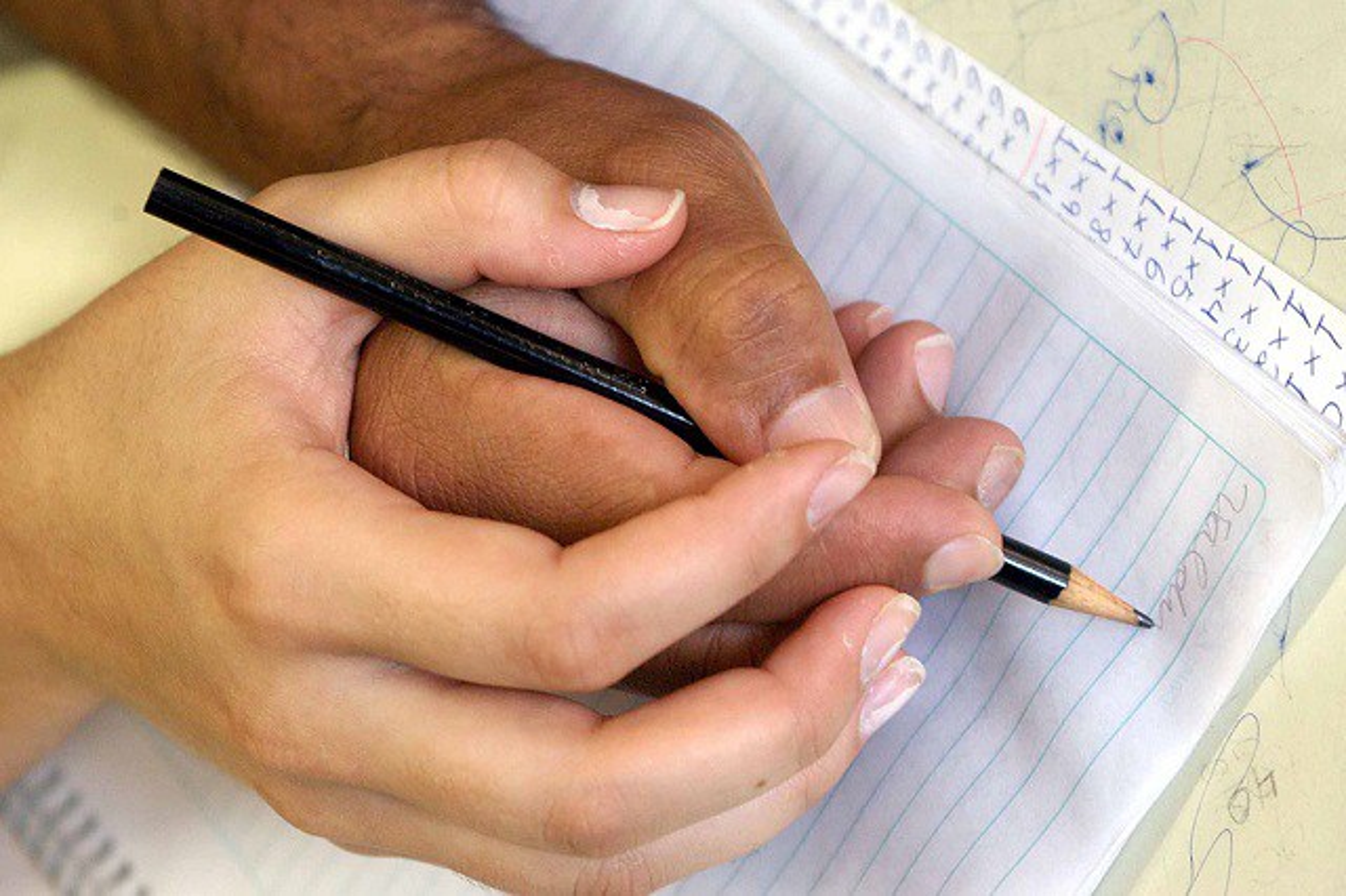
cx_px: 673
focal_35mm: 105
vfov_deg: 13.0
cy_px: 448
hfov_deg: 19.5
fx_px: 3924
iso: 800
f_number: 4
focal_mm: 70
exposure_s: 1/50
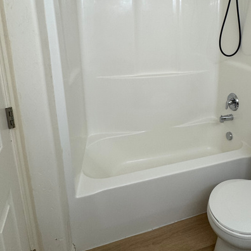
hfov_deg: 62.9
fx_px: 197
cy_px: 67
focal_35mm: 24
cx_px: 174
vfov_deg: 61.8
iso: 125
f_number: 2.2
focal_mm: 2.22
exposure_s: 1/120
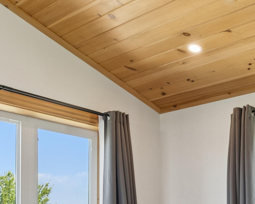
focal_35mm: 49
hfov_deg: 37.2
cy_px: 220
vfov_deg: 28.3
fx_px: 370
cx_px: 188
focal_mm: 16
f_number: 7.1
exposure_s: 1/60
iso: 320
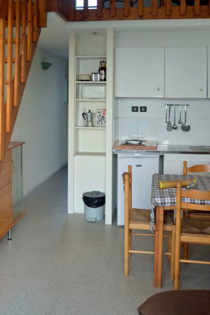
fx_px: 341
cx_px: 89
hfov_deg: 34.2
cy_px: 100
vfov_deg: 48.5
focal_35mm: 39
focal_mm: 18
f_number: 4
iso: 400
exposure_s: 1/125
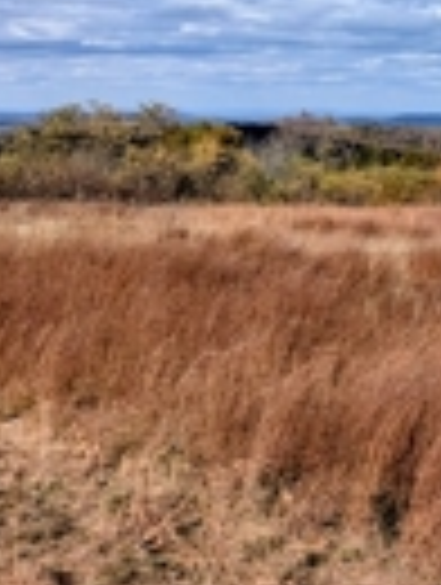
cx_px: 835
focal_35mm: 49
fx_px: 830
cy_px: 99
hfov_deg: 19.8
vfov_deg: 37.2
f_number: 2.2
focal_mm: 2.35
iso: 50
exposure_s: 1/2632
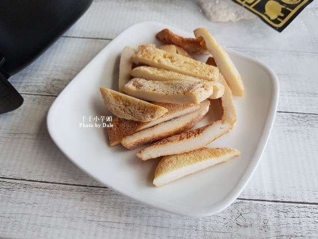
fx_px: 239
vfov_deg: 53.1
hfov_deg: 67.3
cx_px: 159
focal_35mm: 26
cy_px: 120
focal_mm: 4.3
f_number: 1.7
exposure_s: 1/121
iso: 40
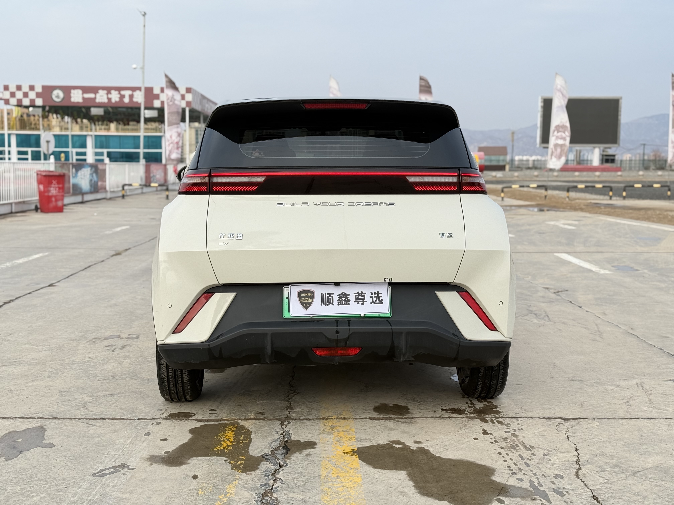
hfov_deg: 39.7
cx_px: 337
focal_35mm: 48
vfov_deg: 30.3
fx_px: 935
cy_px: 252
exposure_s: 1/1100
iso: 64
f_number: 1.78
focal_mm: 6.76
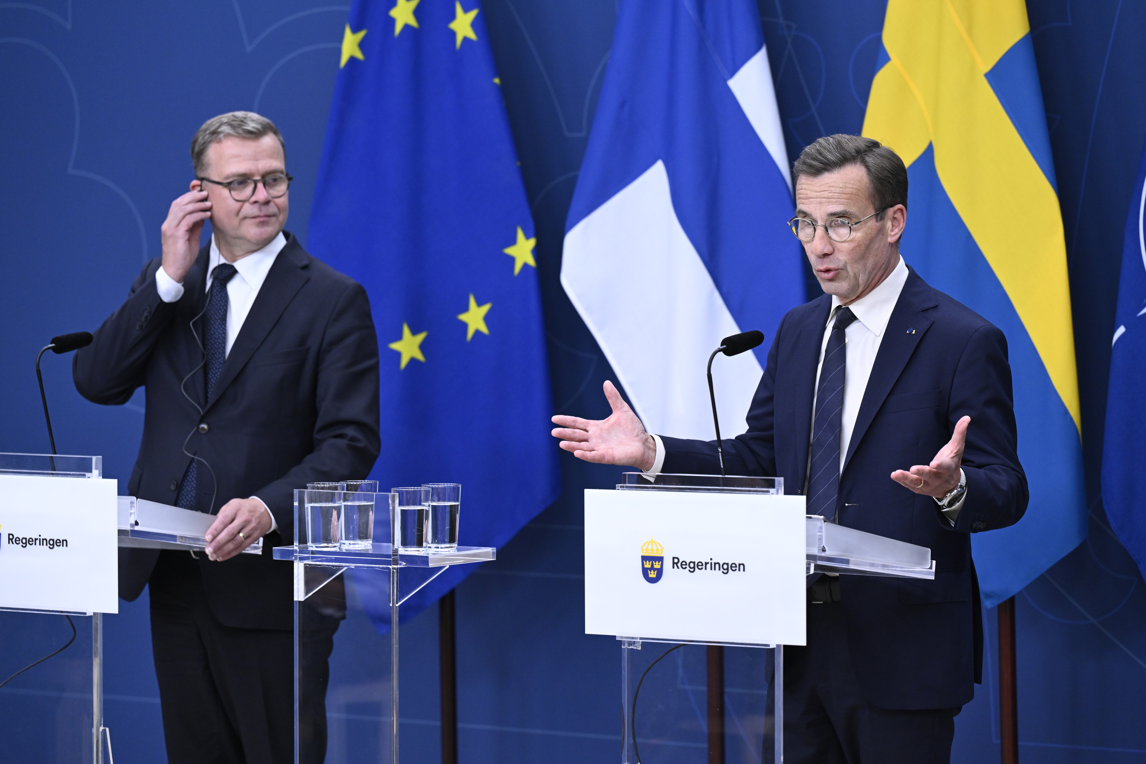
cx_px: 573
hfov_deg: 16.4
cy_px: 382
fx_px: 3979
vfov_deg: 11.0
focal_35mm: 125
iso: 2500
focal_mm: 125
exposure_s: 1/400
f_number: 4
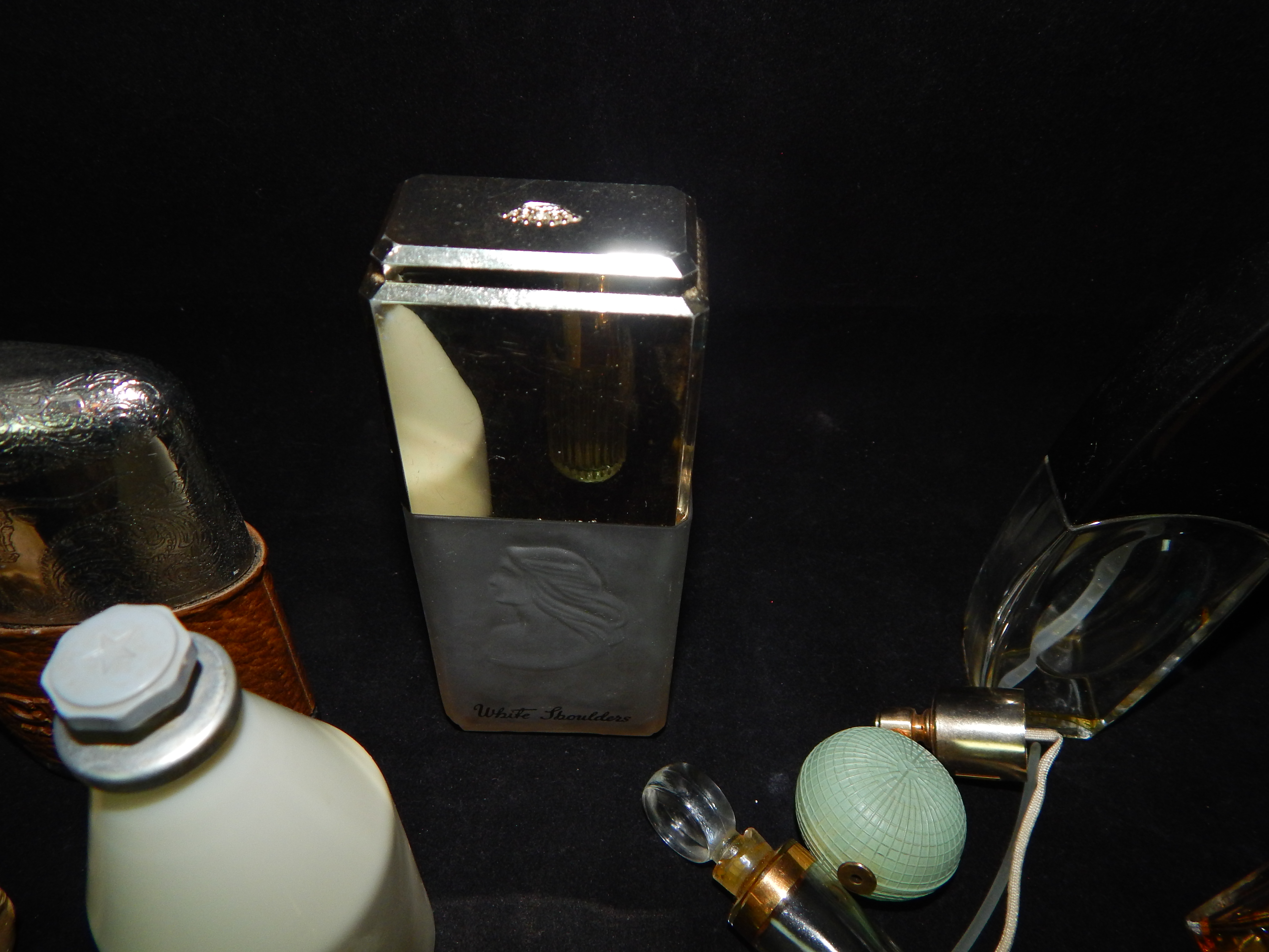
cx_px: 634
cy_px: 476
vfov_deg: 54.9
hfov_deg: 69.4
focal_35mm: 25
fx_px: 916
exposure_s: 1/30
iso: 200
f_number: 6.1
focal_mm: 4.5
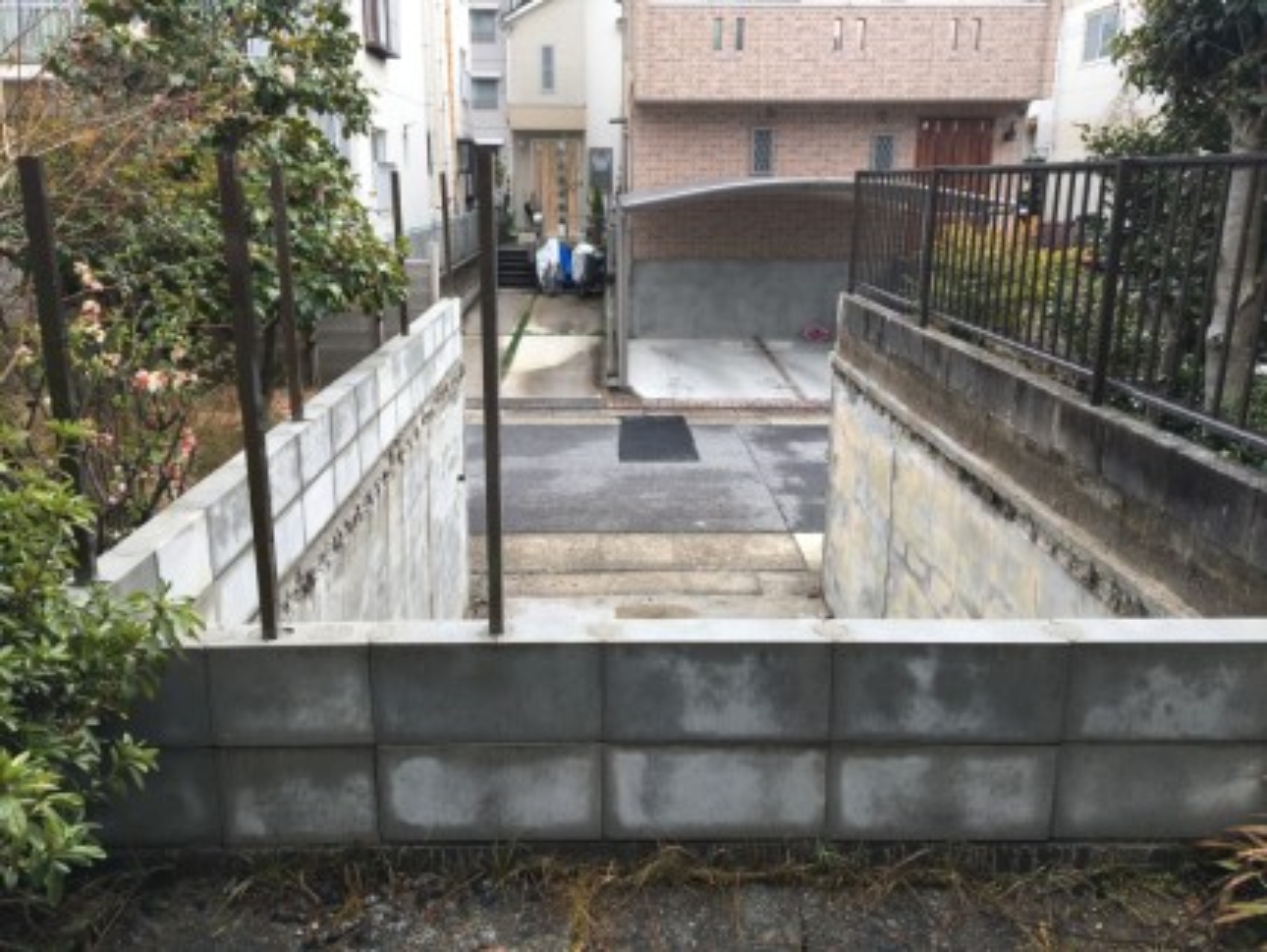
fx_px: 1062
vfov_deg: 48.3
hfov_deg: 61.6
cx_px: 634
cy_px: 476
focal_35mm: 29
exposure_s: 1/458
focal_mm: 4.15
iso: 25
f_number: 2.2
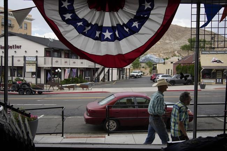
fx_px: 221
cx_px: 114
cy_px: 76
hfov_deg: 54.4
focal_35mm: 35
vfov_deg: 37.8
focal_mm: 35
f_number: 5.6
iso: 100
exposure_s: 1/250
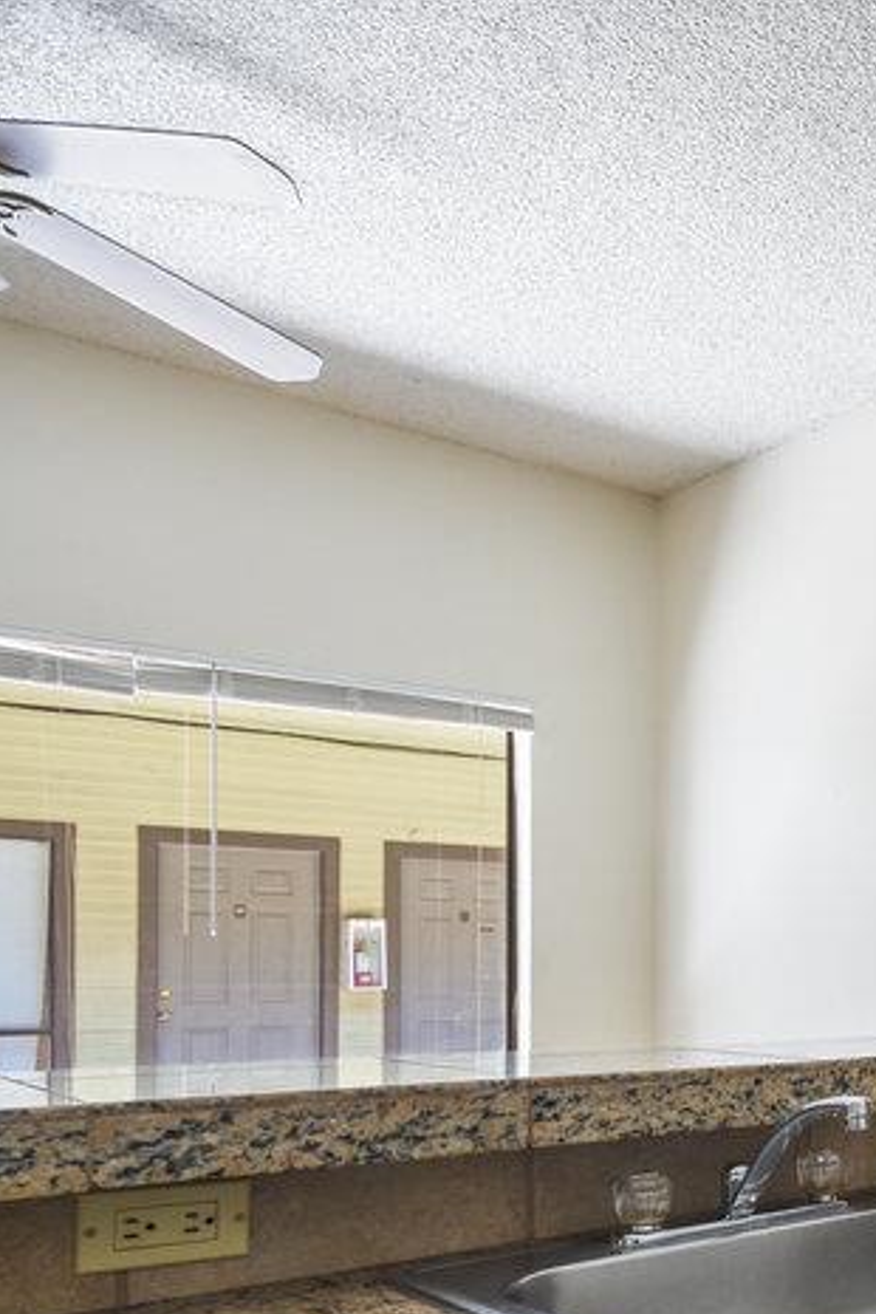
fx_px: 1204
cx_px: 1348
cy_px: 955
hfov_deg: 26.8
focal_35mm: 33
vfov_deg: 55.0
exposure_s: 1/15
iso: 800
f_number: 8
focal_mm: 10
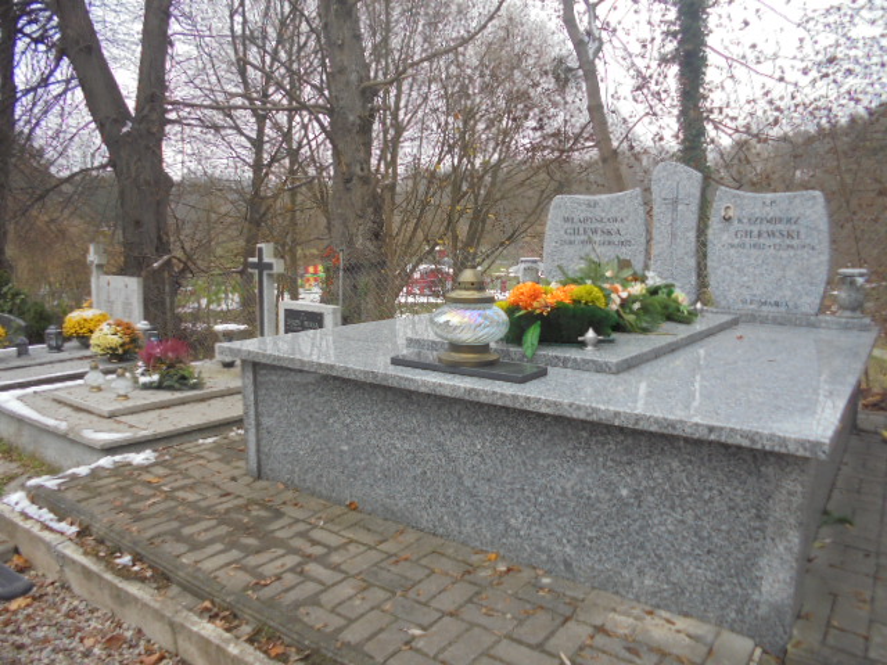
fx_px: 666
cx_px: 444
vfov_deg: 53.1
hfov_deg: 67.3
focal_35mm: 26
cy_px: 332
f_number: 3.5
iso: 100
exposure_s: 1/50
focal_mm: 4.6
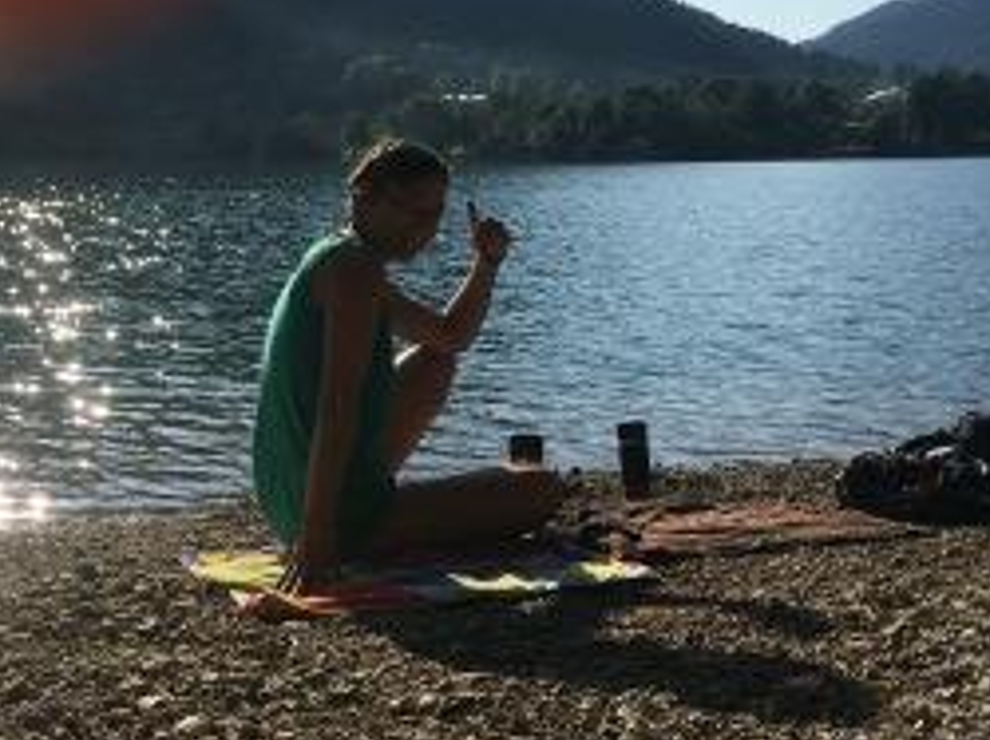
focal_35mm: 52
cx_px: 436
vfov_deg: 28.0
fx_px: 1486
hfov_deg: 36.8
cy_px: 332
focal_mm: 4.15
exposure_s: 1/2262
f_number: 2.2
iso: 25
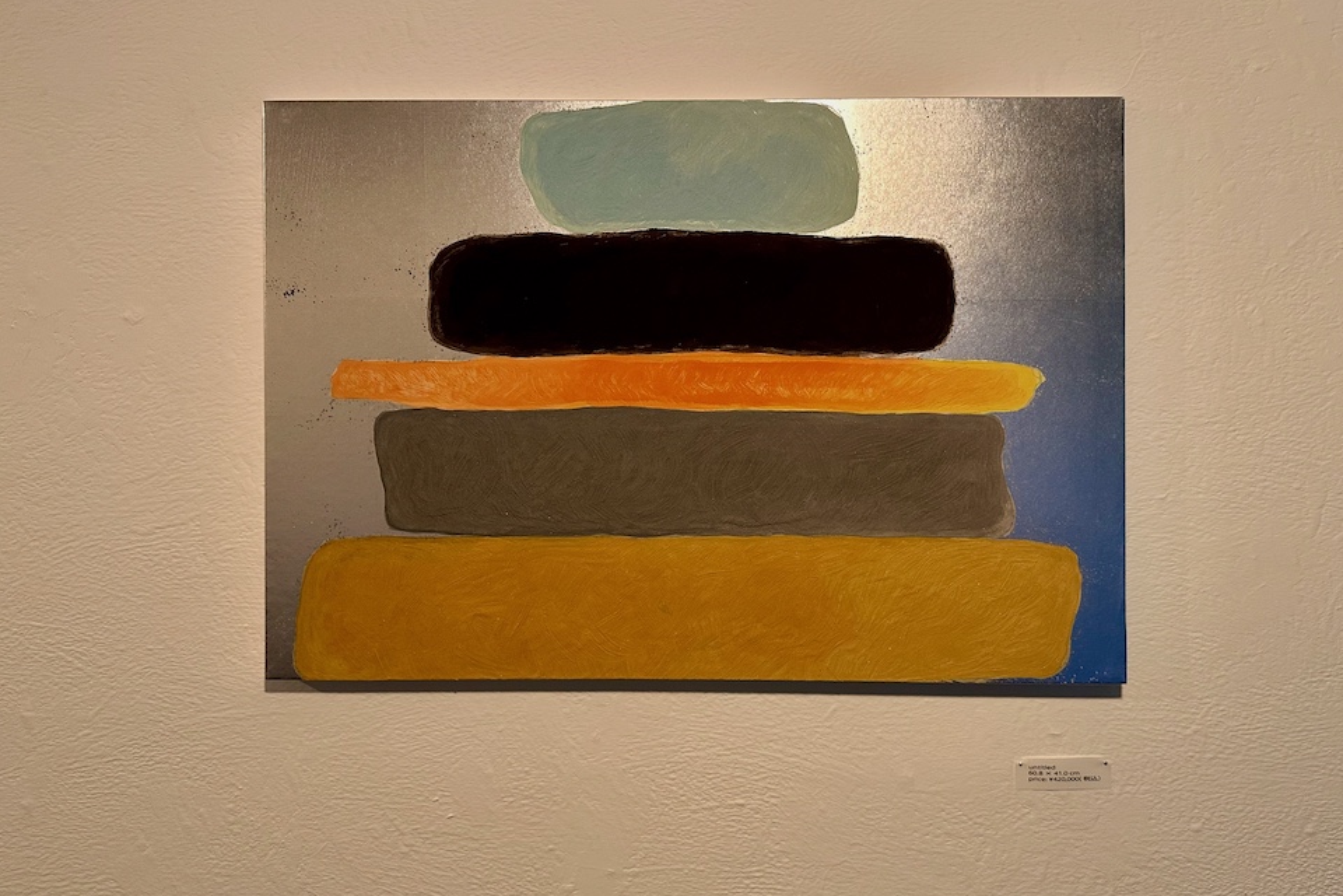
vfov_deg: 49.6
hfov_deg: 69.4
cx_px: 688
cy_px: 452
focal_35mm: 26
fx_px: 970
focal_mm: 6.86
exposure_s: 1/50
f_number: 1.78
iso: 160
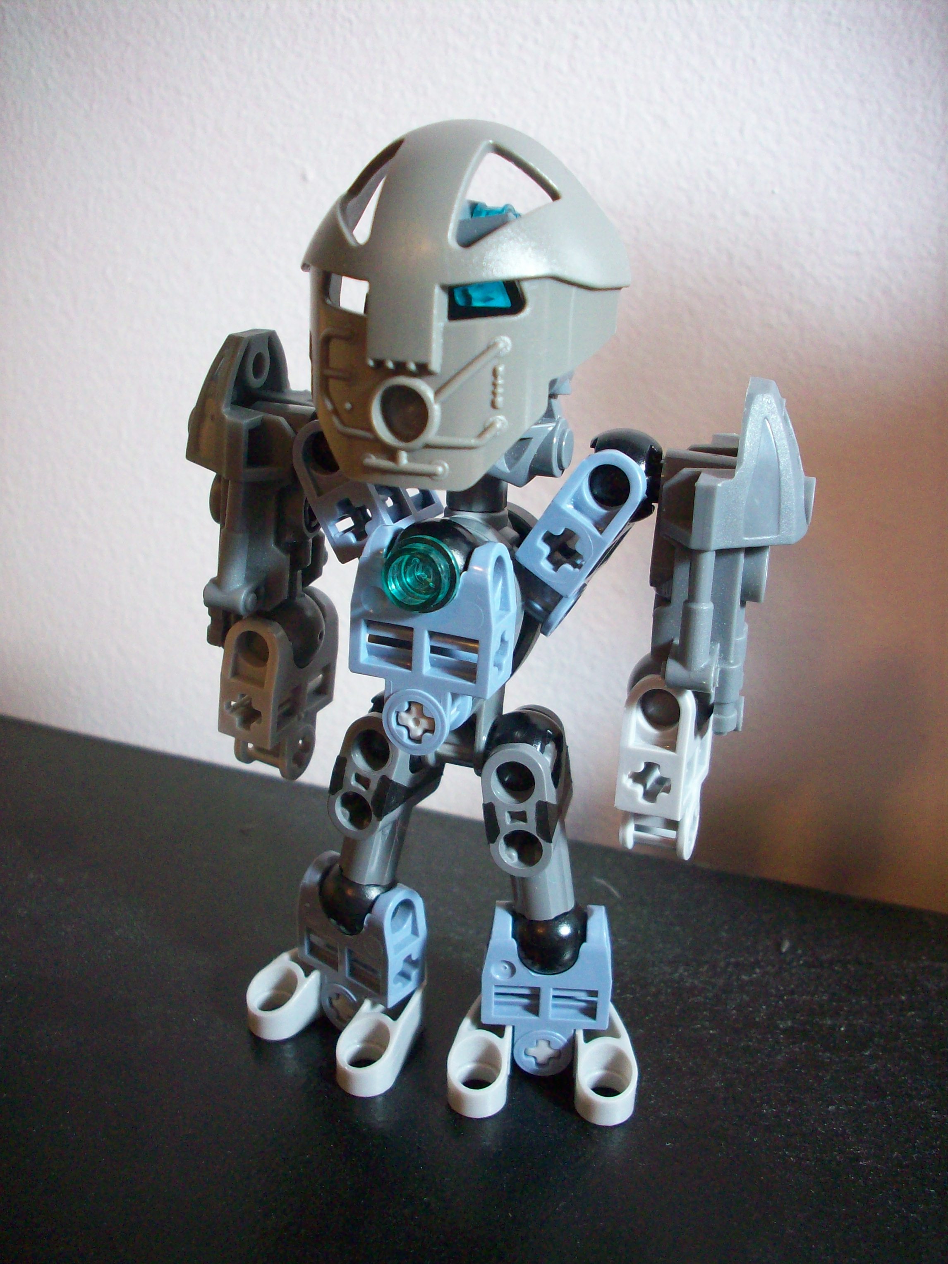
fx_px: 1351
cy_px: 632
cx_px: 474
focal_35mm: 37
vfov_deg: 50.1
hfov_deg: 38.7
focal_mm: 6.2
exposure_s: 1/13.7
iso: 160
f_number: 2.8
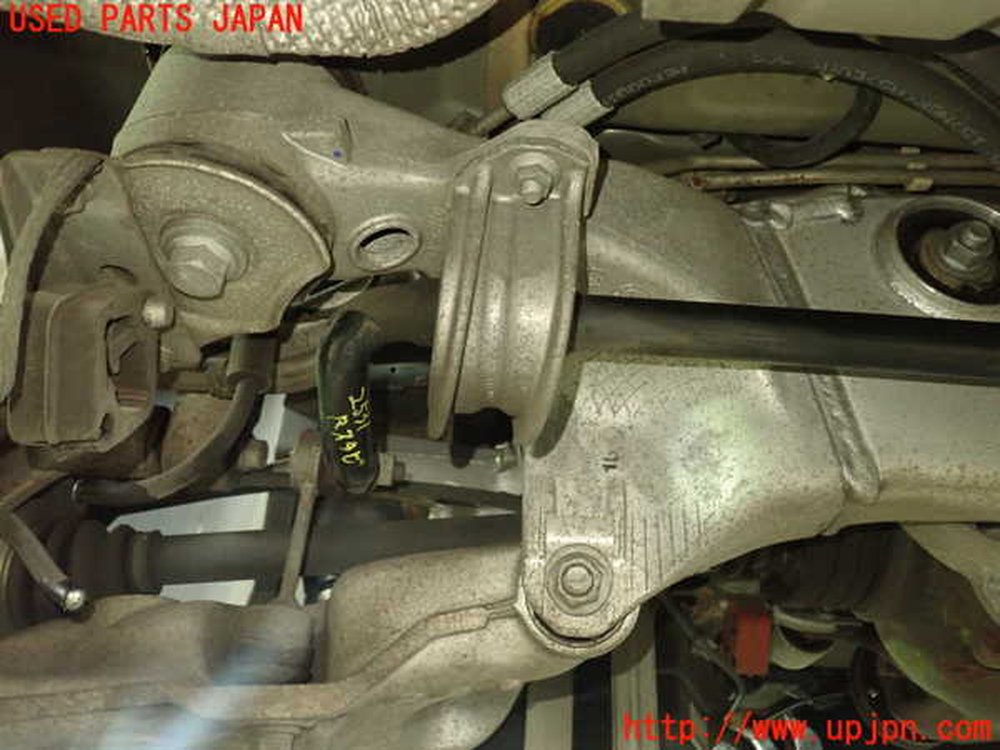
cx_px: 500
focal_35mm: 30
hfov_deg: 60.0
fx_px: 867
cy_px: 375
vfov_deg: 46.8
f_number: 2.3
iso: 1000
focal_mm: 5.5
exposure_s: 1/30
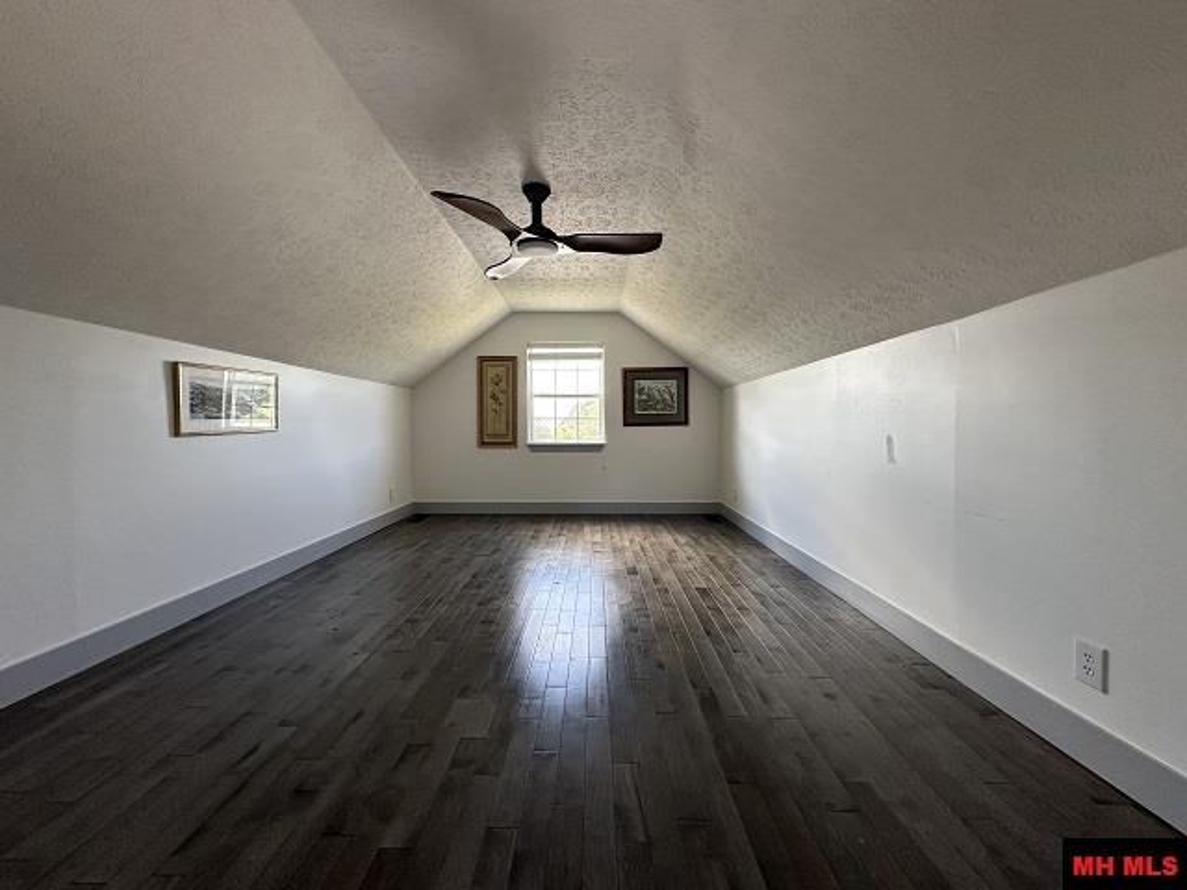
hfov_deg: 102.1
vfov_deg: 85.7
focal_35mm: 14
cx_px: 594
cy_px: 445
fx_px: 480
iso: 200
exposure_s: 1/120
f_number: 2.2
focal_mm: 2.22
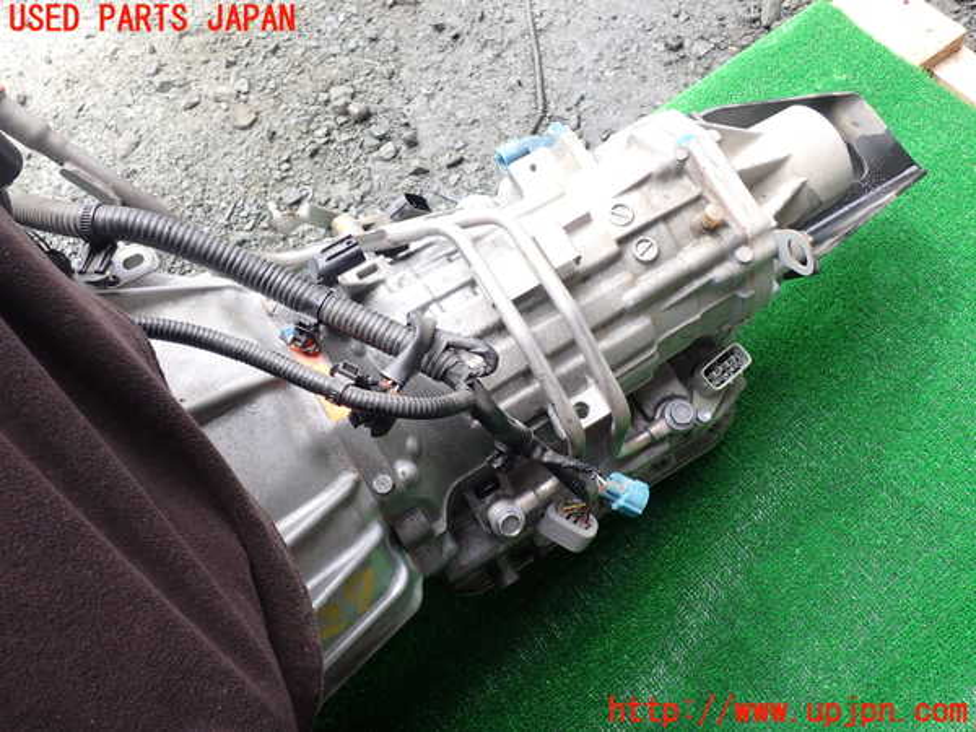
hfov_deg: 60.0
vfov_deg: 46.8
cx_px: 488
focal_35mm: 30
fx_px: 846
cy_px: 366
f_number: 3.2
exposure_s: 1/100
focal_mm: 5.4
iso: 100
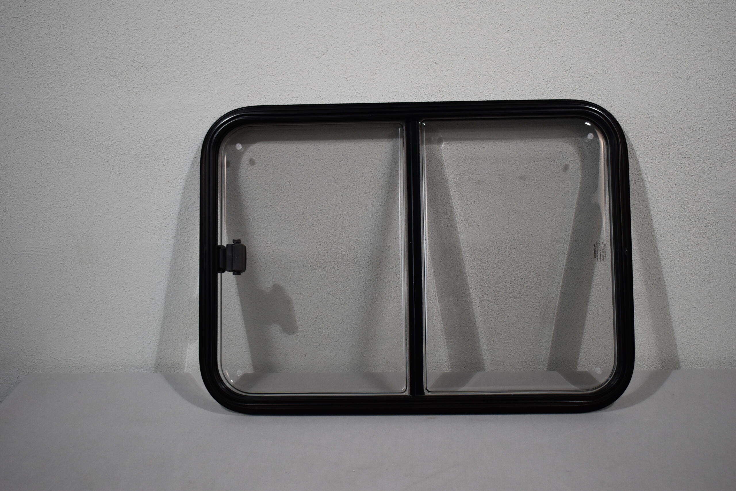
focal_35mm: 42
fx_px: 859
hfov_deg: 46.4
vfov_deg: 31.9
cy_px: 246
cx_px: 368
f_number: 4.2
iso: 560
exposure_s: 1/250
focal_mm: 28
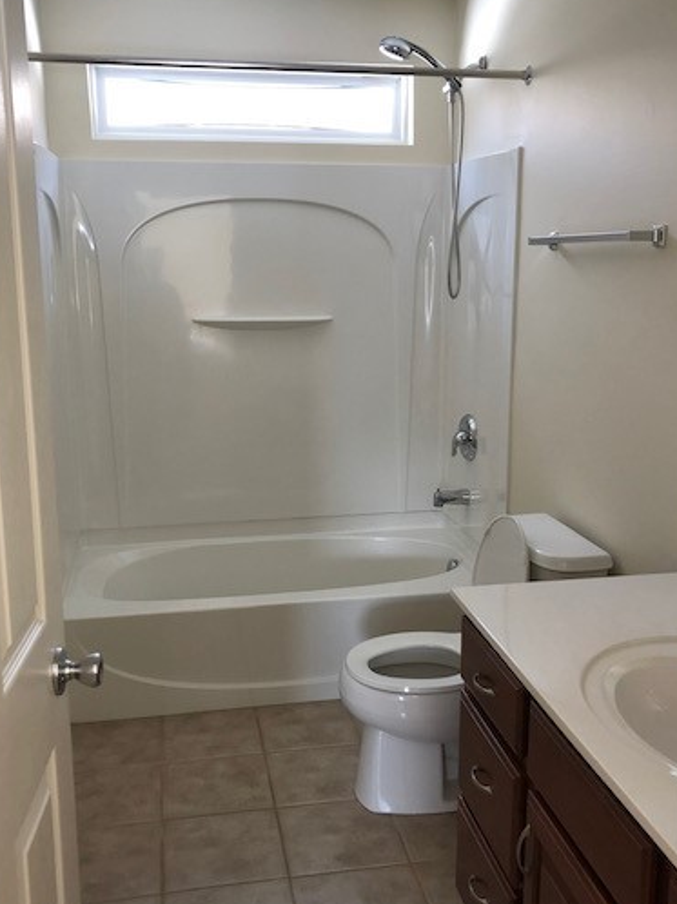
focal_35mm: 36
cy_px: 467
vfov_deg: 51.4
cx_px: 350
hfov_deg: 39.6
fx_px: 940
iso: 20
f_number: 1.8
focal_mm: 4
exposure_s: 1/30
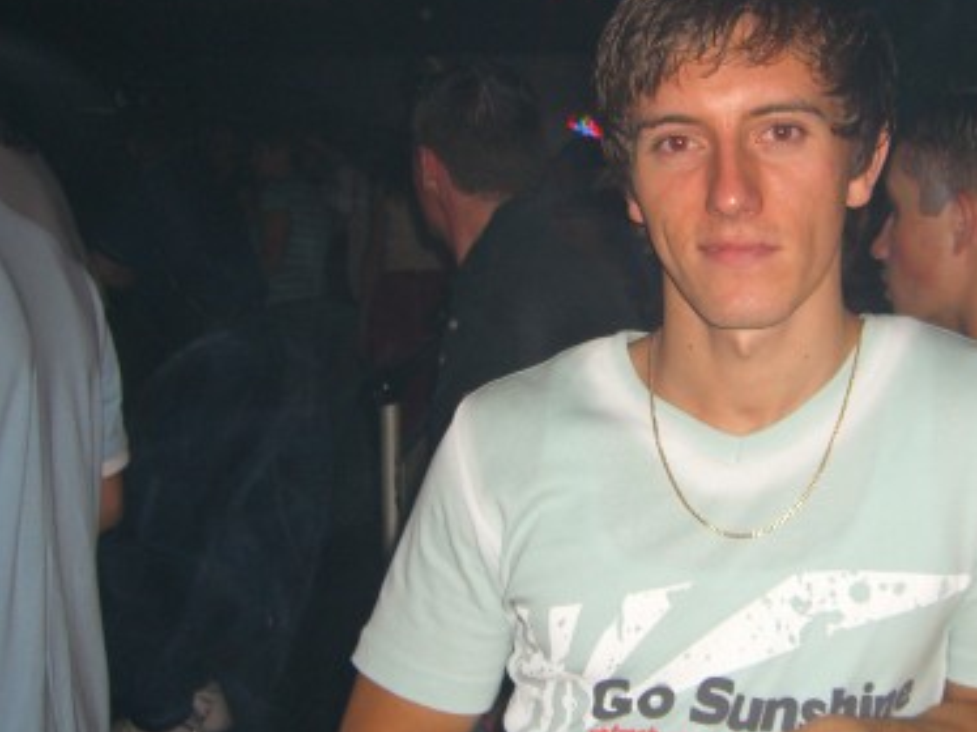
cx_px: 656
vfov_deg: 24.0
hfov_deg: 31.4
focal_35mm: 61
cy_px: 340
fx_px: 1721
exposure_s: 1/60
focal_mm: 7.9
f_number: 2.8
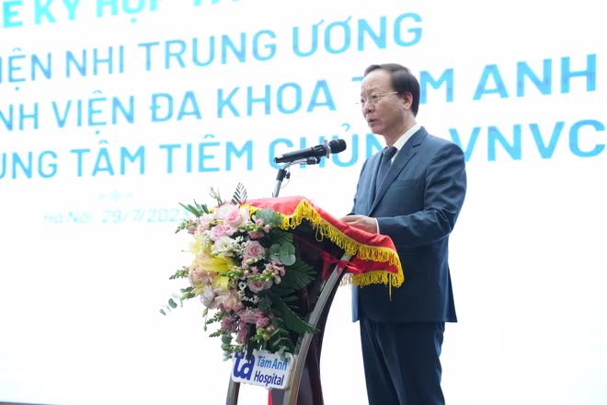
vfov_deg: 19.5
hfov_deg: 28.8
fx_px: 1180
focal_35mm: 70
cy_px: 202
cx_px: 304
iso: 1600
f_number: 3.5
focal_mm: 70
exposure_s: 1/125
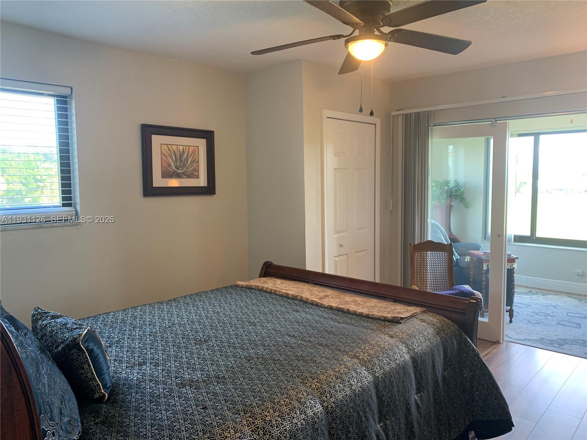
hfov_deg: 67.3
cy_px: 220
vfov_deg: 53.1
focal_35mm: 26
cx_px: 294
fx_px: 441
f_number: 1.8
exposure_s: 1/60
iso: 100
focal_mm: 4.25
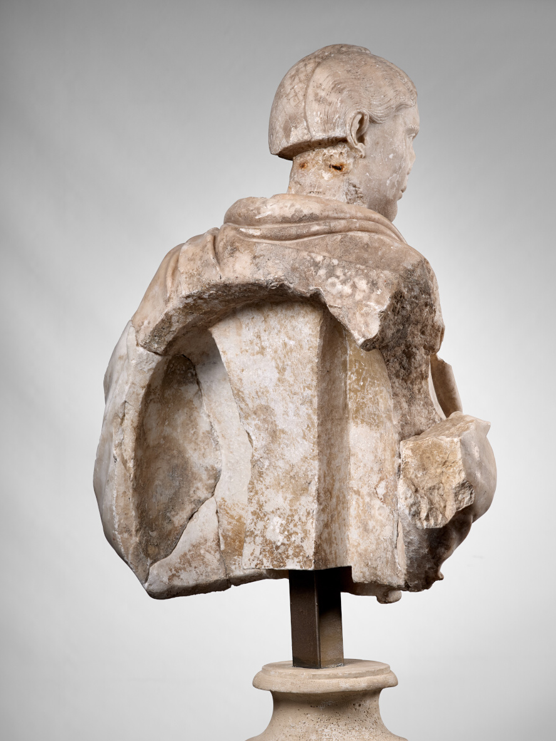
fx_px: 1521
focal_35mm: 71
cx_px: 301
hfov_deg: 20.7
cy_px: 396
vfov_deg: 27.4
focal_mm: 80
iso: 200
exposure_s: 1/125
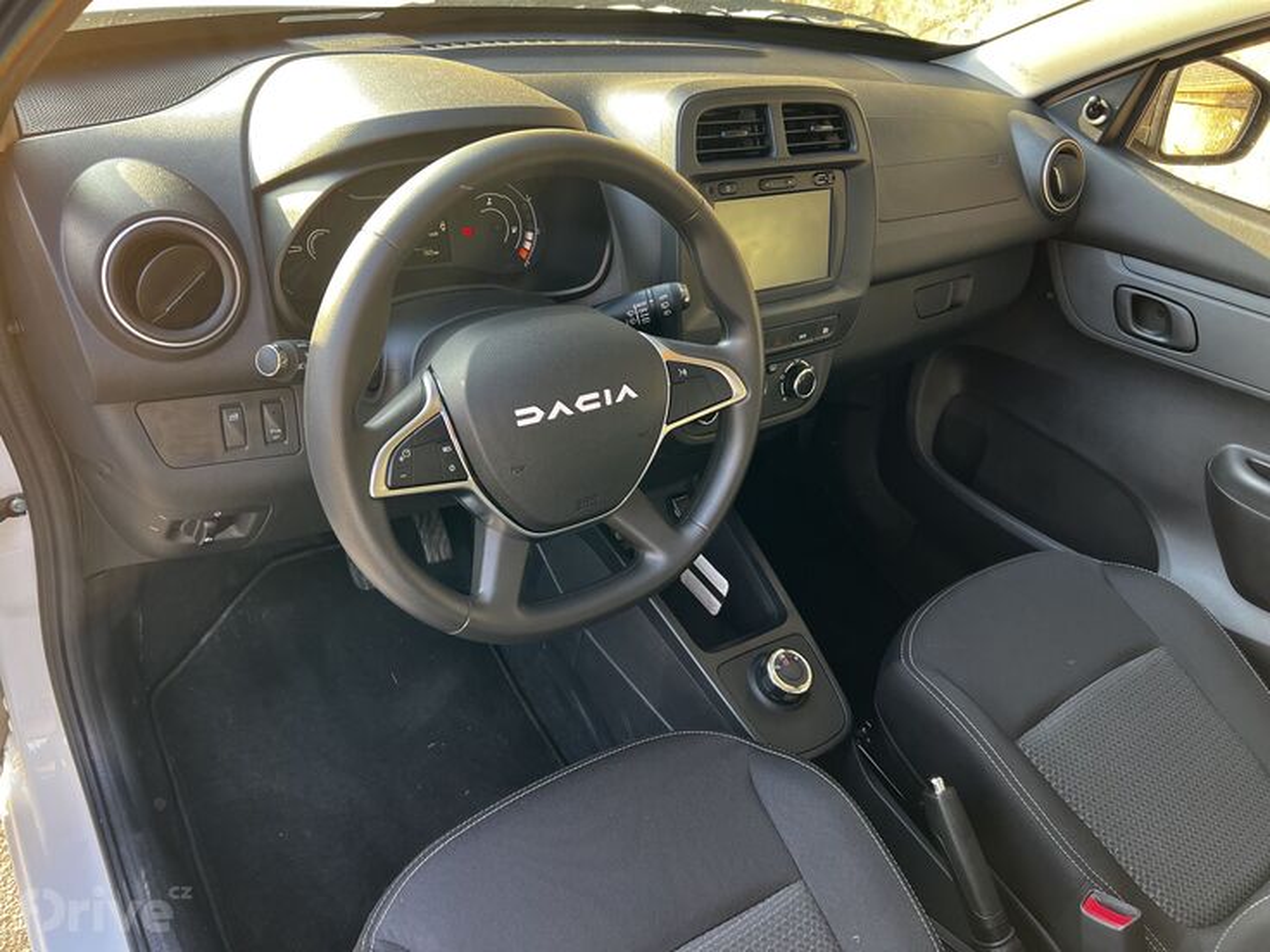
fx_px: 954
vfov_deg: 53.1
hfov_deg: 67.3
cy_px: 476
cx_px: 635
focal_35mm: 26
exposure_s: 1/106
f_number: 1.5
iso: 125
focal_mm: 5.7
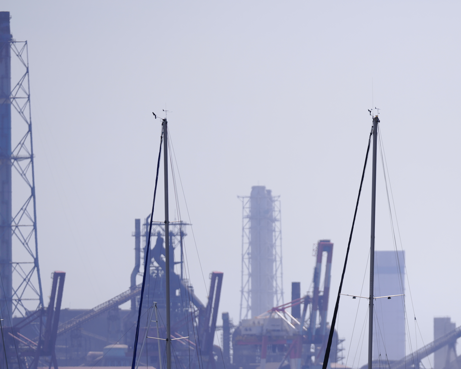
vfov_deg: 2.1
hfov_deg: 2.7
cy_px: 295
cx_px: 401
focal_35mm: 723
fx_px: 9864
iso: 100
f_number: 6.3
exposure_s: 1/500
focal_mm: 400
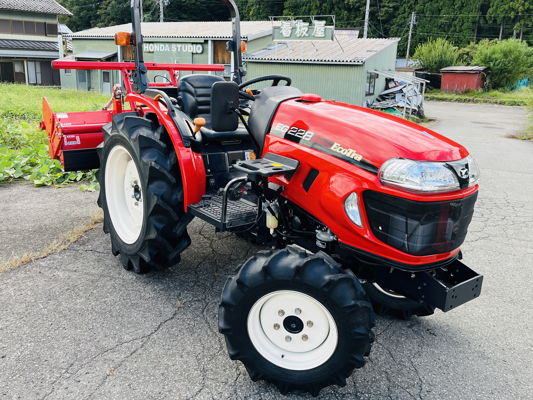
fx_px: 462
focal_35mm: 30
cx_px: 256
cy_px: 177
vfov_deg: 46.7
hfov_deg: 59.9
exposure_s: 1/676
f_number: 1.6
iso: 50
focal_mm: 5.1
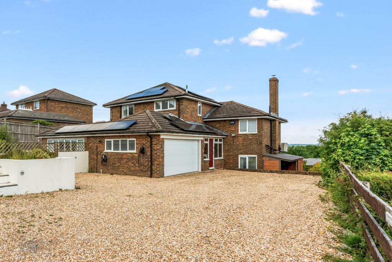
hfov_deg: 96.7
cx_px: 196
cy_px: 131
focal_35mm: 16
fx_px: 174
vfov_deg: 73.8
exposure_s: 1/800
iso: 400
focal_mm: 16
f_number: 10
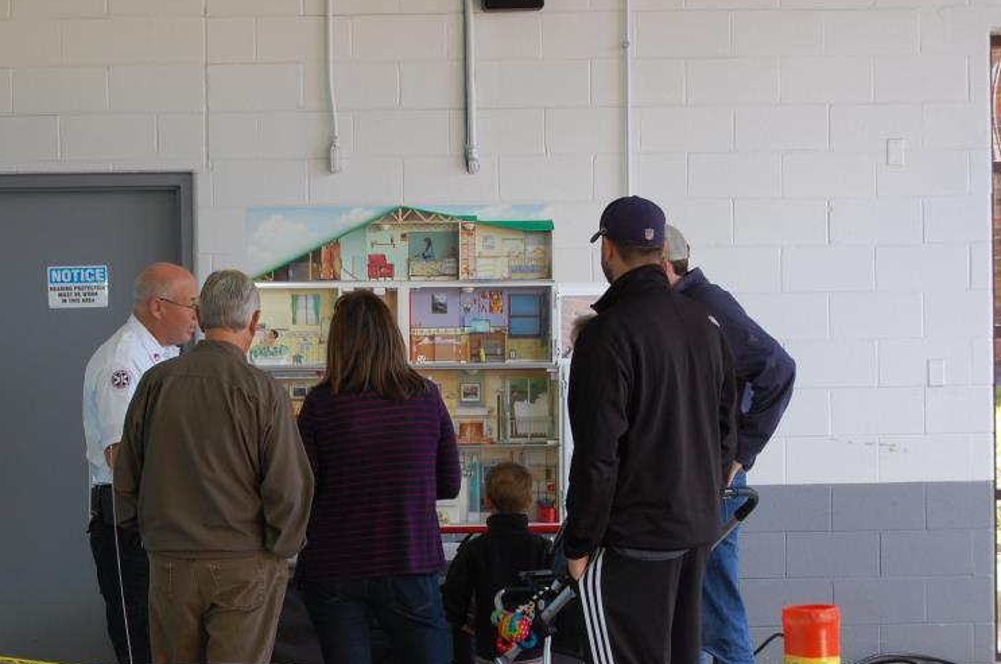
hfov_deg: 18.0
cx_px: 318
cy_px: 416
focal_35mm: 114
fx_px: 3156
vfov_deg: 12.0
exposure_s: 1/60
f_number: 5.6
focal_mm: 55
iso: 400
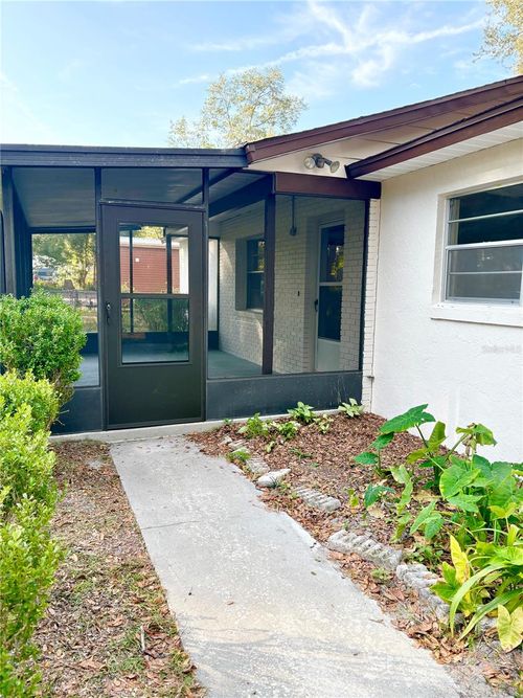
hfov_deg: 53.0
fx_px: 524
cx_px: 262
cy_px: 349
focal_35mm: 26
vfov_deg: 67.3
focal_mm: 5.96
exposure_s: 1/404
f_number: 1.6
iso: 64
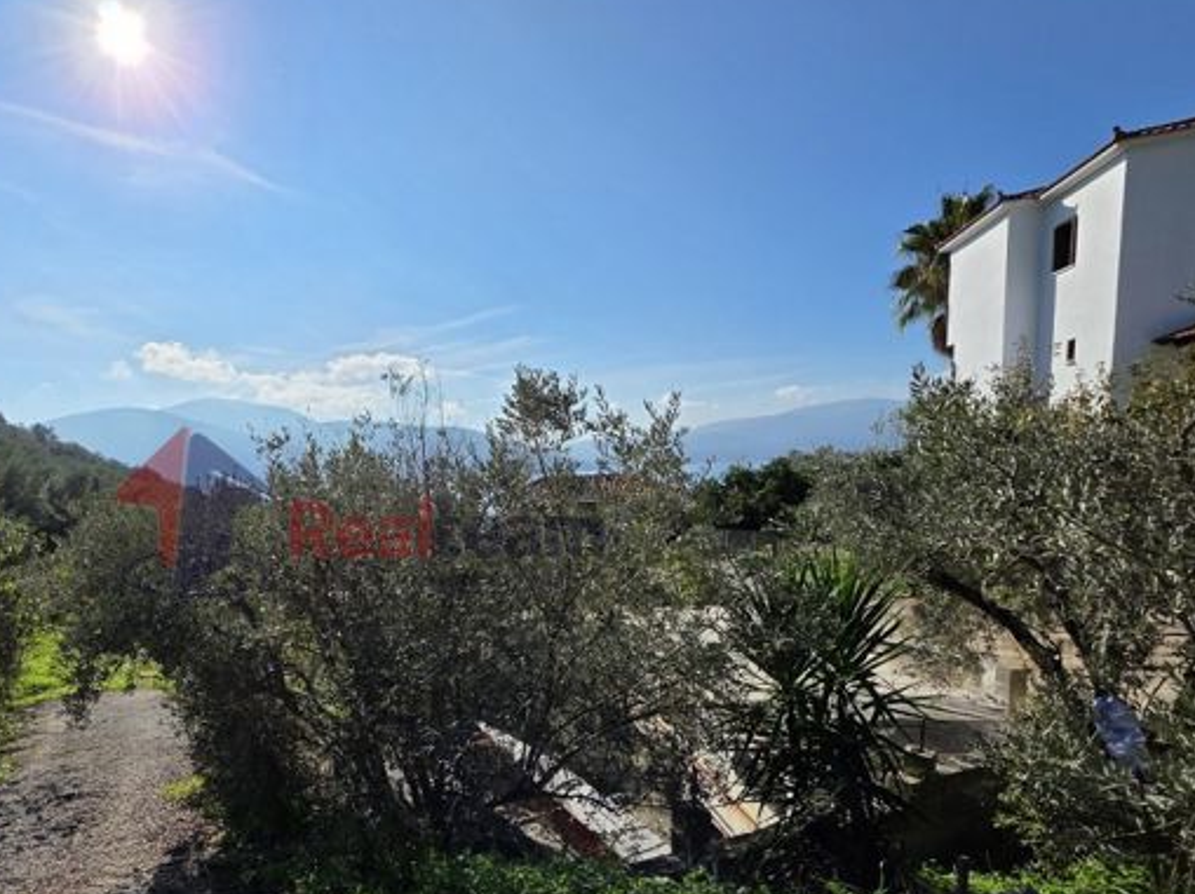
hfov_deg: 84.2
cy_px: 549
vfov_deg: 70.6
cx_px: 382
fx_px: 621
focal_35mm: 18
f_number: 1.9
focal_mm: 2.2
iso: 40
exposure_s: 1/4217
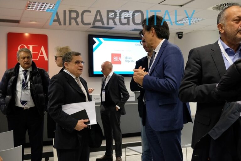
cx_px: 120
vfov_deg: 32.6
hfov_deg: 47.4
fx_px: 274
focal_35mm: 41
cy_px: 80
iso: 2000
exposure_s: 1/125
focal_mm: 27.5
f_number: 4
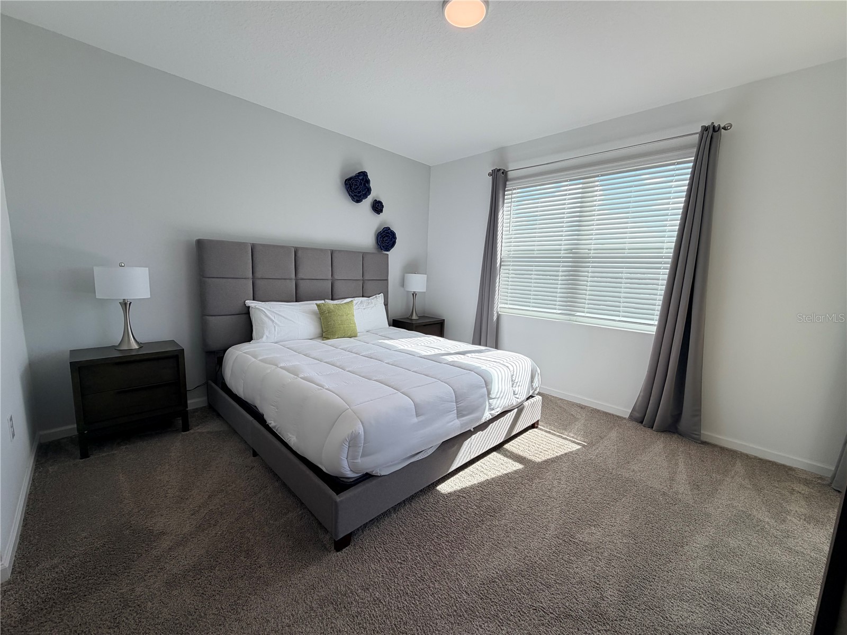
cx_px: 424
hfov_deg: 102.1
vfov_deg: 85.7
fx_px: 343
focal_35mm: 14
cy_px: 318
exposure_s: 1/234
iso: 40
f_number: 2.2
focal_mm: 2.22
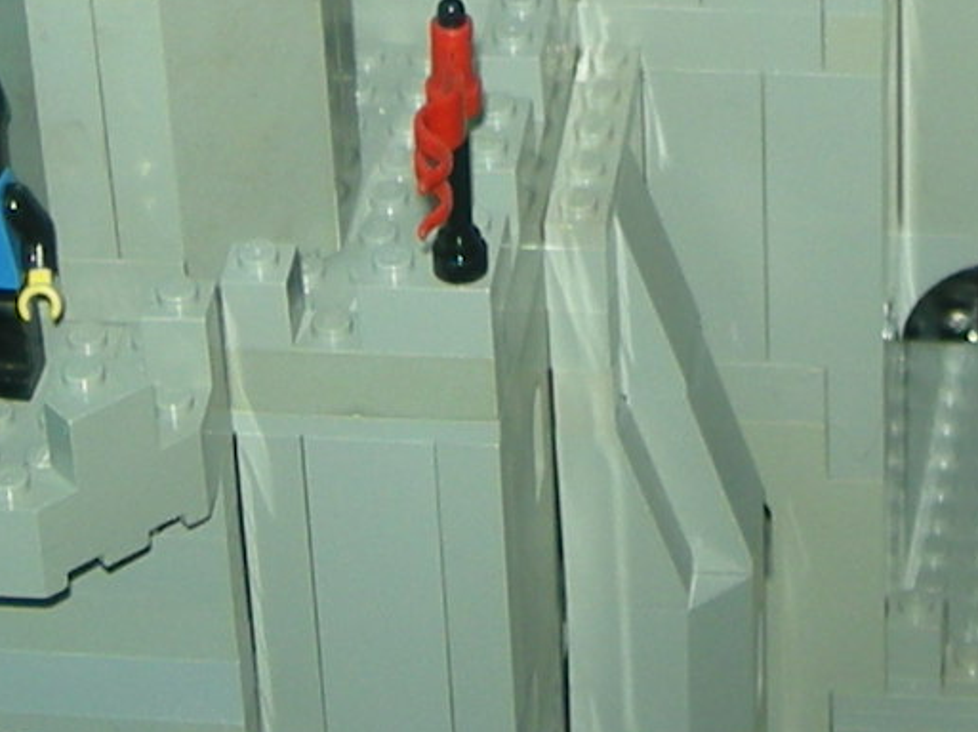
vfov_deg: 8.1
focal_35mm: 177
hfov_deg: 11.1
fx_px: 4997
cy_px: -640
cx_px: 898
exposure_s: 1/60
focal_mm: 5.7
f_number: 2.8
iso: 50
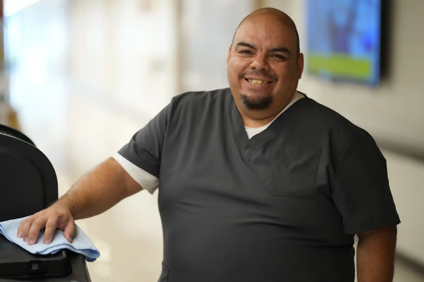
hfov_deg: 23.9
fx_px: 1001
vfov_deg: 16.1
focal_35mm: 85
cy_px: 141
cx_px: 212
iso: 125
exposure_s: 1/125
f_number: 1.4
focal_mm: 85
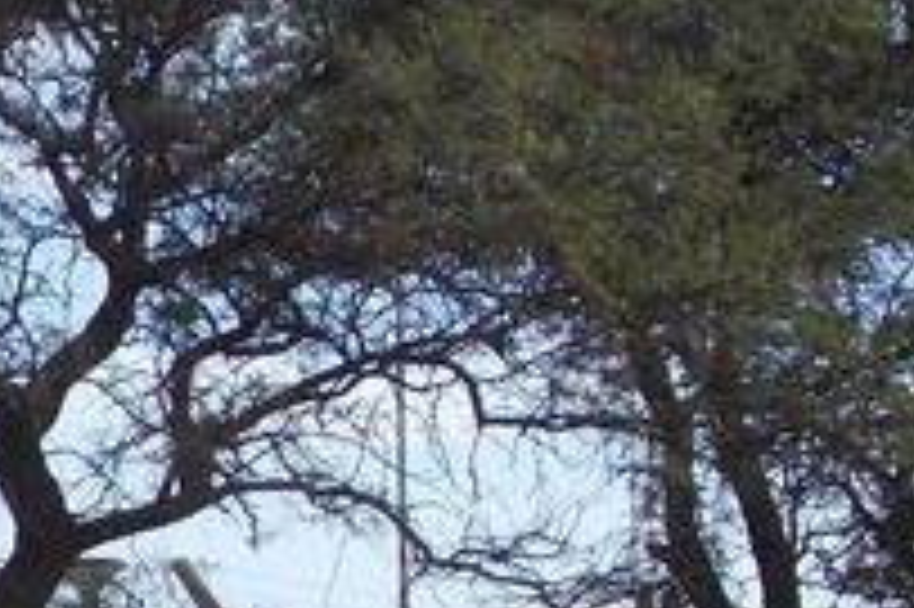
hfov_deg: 9.9
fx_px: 5074
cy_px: 851
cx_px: -500
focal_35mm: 200
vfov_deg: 6.8
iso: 80
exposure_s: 1/500
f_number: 3.6
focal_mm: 7.2
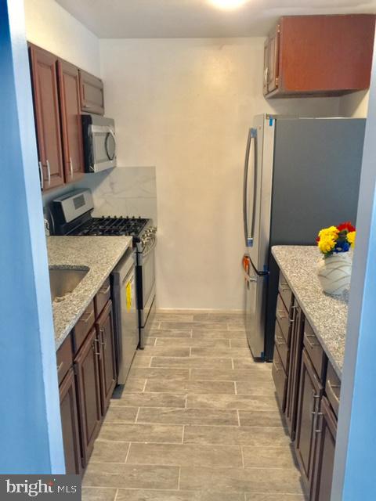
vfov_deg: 61.7
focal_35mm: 29
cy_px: 250
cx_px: 188
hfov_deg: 48.2
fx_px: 420
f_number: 2.2
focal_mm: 4.15
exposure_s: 1/15
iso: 100
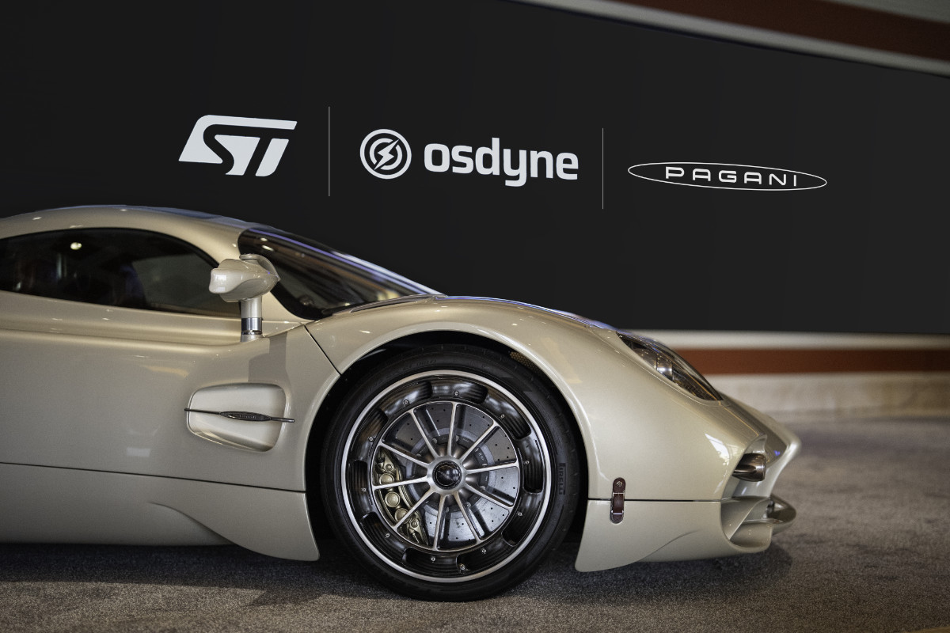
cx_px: 475
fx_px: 1319
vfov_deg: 27.0
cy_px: 316
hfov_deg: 39.6
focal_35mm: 50
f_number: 1.2
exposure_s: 1/640
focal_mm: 50
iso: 1000
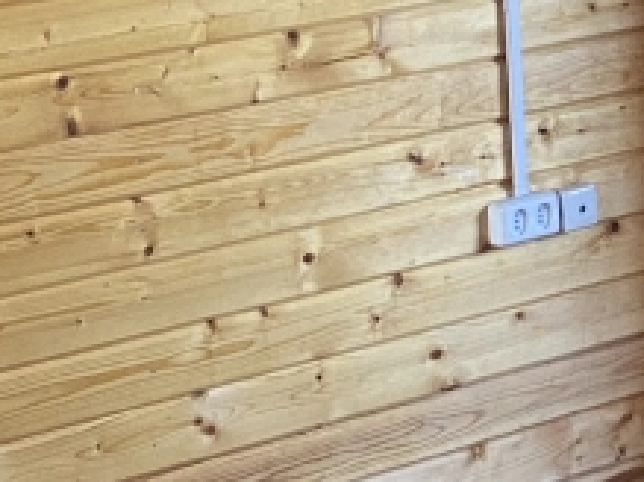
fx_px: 2770
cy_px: -263
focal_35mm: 149
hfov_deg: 12.6
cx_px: 959
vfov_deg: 9.6
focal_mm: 4.25
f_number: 1.8
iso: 125
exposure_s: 1/87
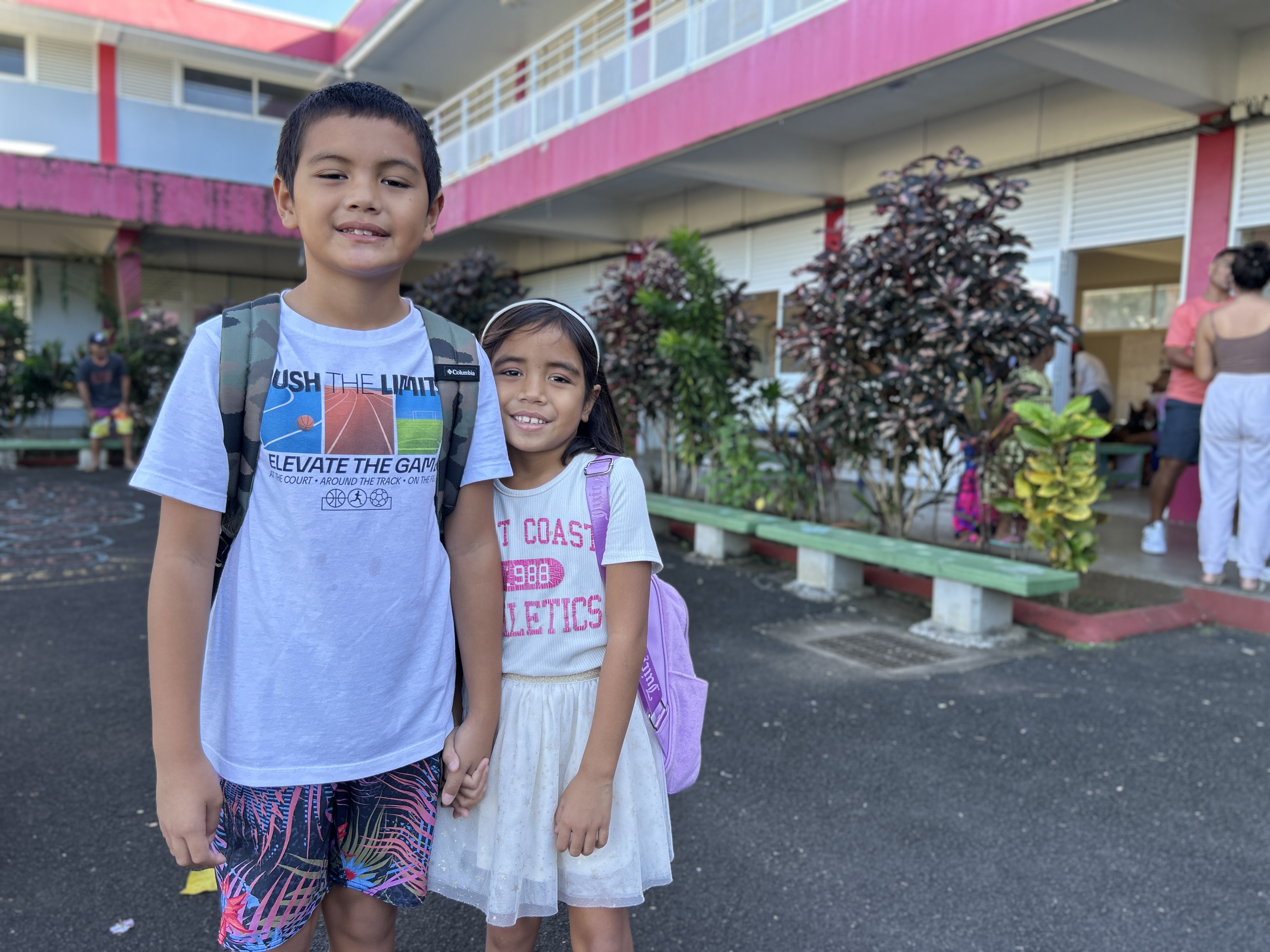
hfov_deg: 67.3
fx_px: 954
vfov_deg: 53.1
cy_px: 476
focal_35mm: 26
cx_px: 635
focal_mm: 5.7
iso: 40
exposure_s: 1/240
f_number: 1.5
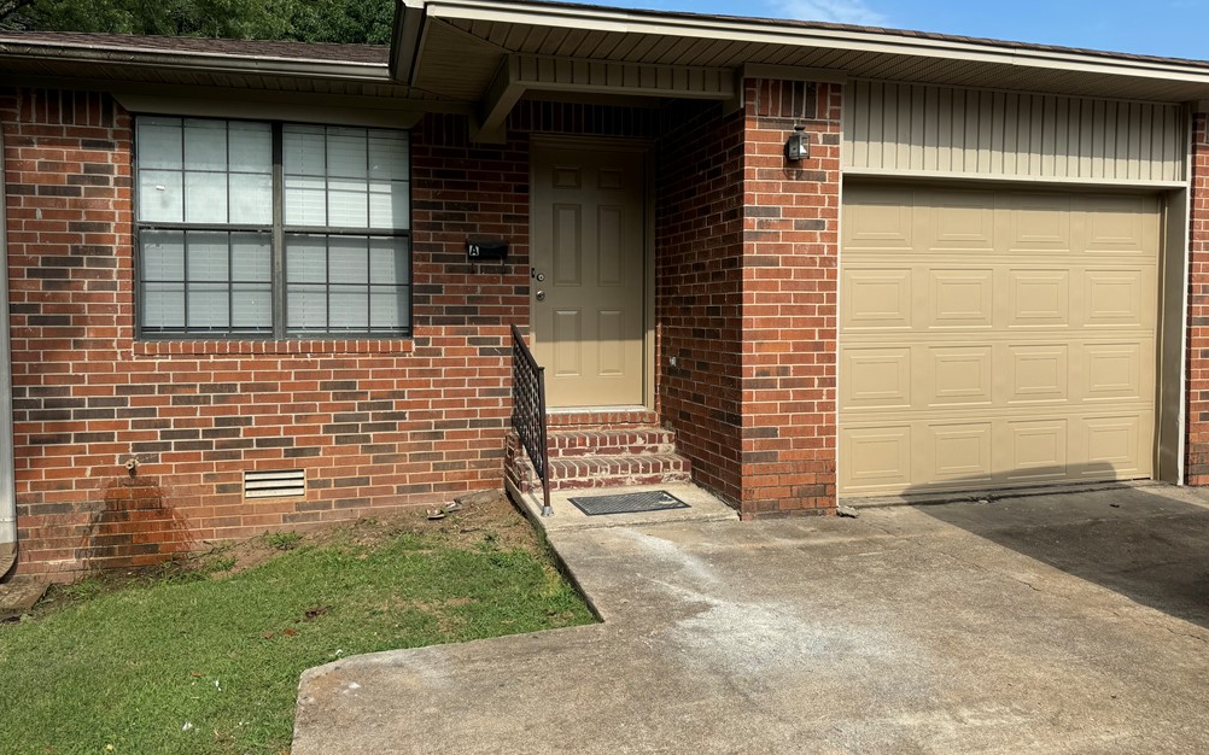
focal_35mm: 26
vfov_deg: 47.5
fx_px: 857
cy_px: 326
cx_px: 596
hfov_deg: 70.4
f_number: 1.78
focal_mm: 6.76
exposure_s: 1/3597
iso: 80
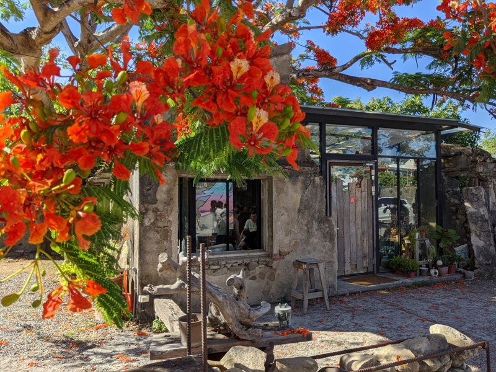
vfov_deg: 51.4
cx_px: 248
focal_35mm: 27
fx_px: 387
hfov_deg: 65.3
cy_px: 186
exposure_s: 1/1462
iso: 40
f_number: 1.73
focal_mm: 4.38
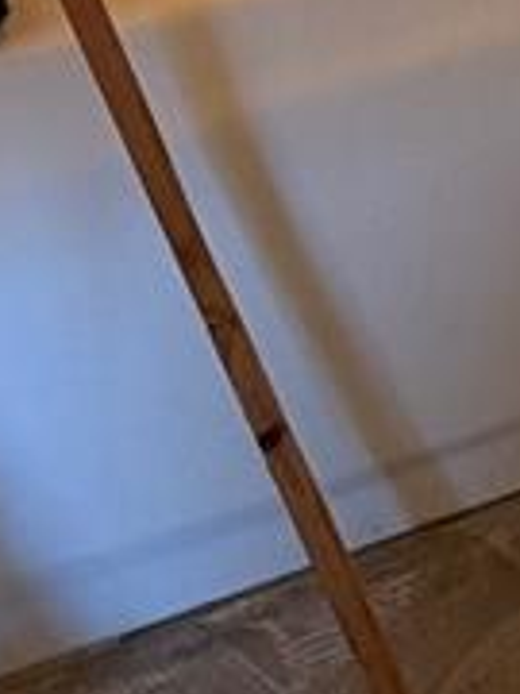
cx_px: 466
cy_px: -1218
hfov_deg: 9.2
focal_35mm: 160
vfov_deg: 10.0
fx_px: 3205
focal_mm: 6.76
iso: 400
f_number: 1.78
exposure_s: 1/60
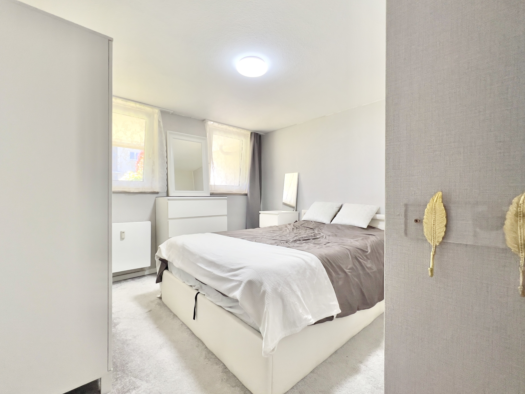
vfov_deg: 85.7
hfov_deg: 102.1
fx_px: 212
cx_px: 263
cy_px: 201
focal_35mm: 14
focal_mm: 1.57
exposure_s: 1/100
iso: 125
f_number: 1.8
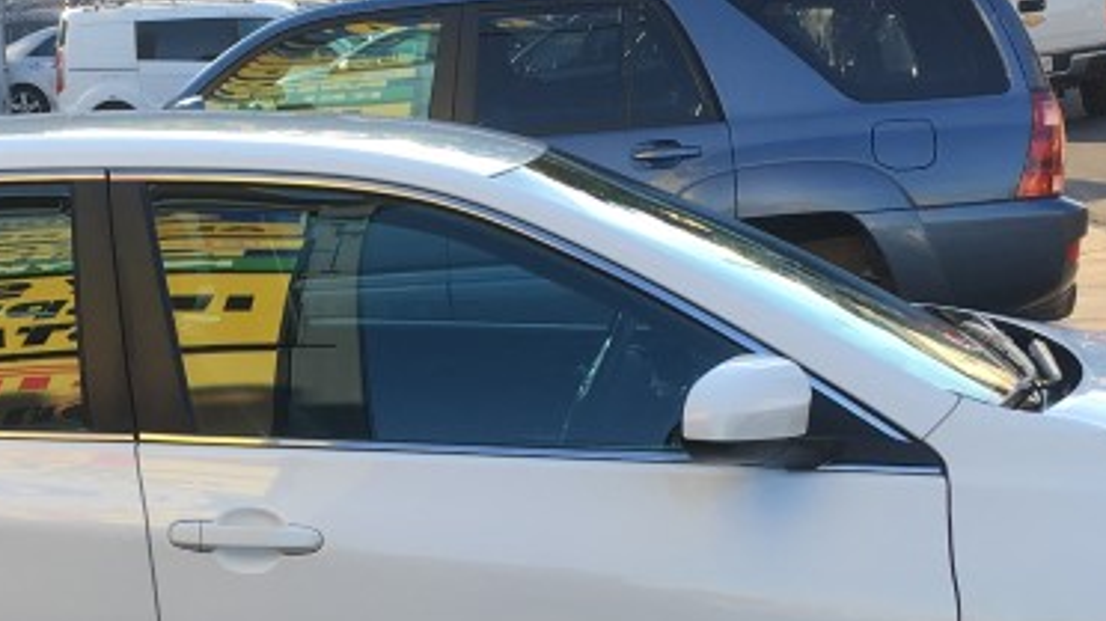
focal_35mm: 87
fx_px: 2551
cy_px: 615
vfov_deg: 13.7
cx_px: 336
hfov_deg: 24.3
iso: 25
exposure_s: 1/285
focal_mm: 4.15
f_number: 2.2
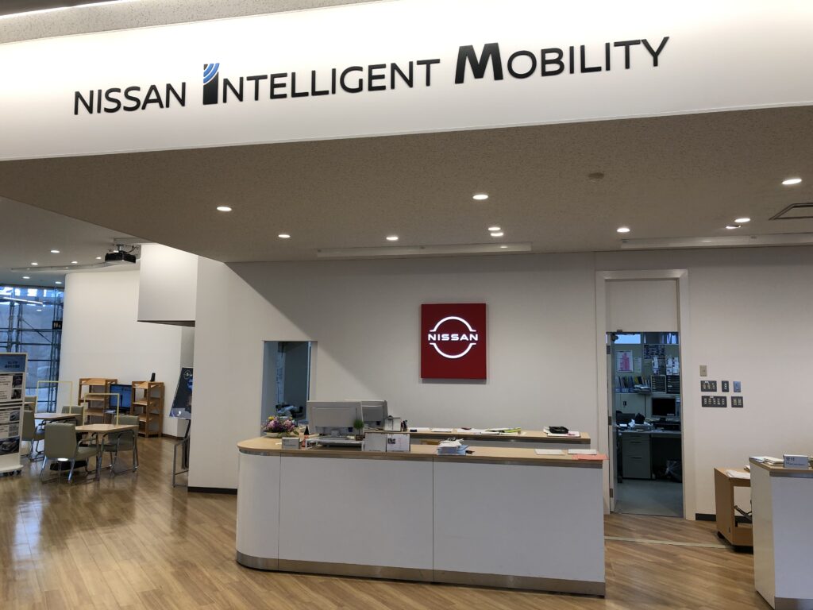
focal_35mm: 28
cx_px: 406
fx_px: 658
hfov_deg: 63.4
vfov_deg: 49.7
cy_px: 305
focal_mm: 3.99
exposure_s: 1/100
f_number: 1.8
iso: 25
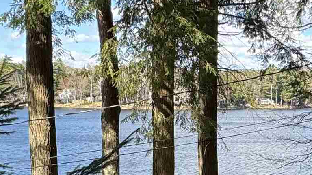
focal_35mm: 61
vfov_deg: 18.8
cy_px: 204
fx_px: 505
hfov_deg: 31.4
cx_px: 323
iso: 40
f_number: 2.2
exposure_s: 1/362
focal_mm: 2.22
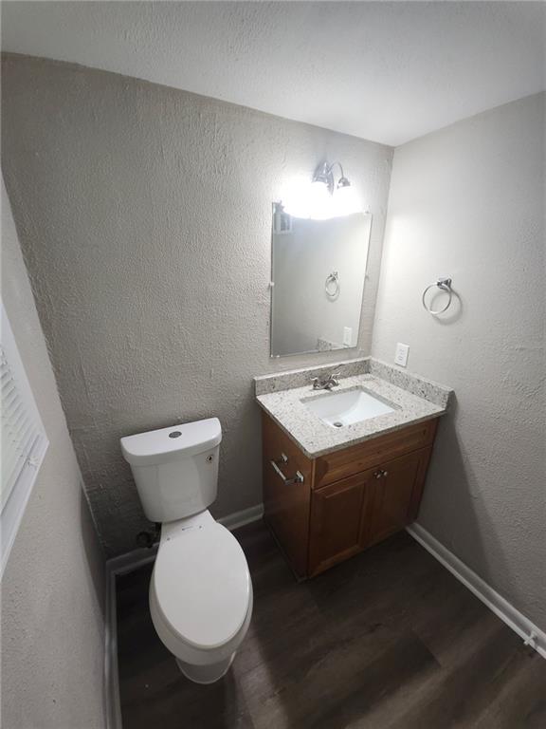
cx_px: 273
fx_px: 273
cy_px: 364
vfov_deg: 106.2
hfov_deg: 89.9
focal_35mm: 13
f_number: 2.2
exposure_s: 1/60
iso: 160
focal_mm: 1.74
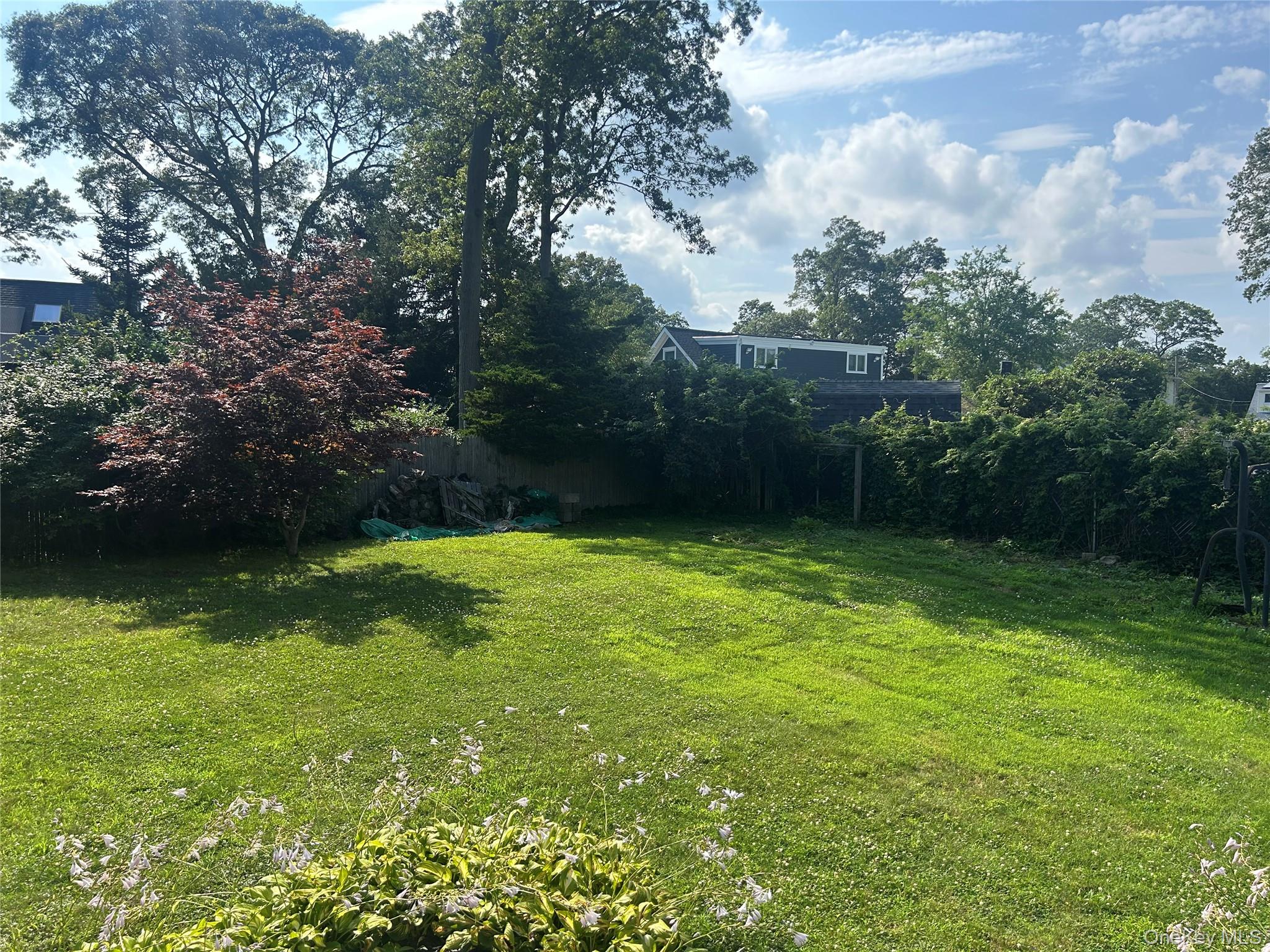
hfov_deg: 67.3
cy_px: 476
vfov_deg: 53.1
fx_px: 954
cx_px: 635
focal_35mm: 26
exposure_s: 1/3356
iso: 50
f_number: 1.5
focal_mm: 5.7
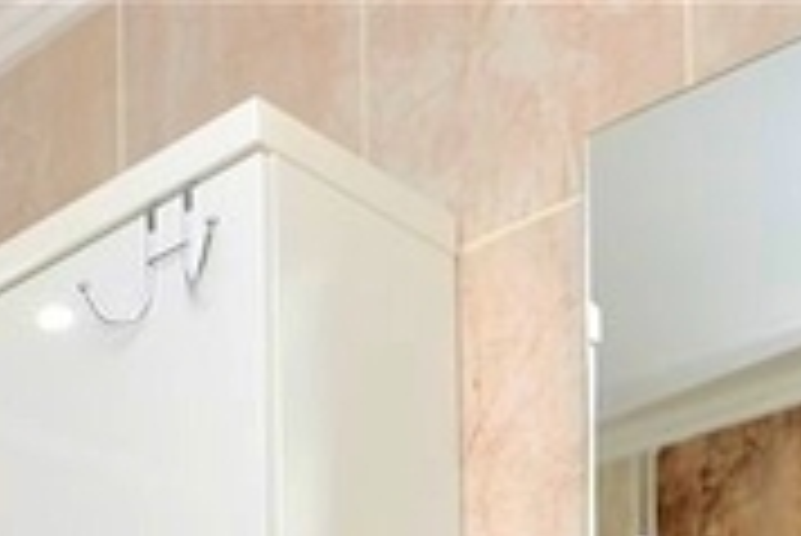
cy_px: 1077
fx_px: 1626
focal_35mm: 73
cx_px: -200
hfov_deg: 24.6
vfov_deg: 15.1
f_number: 4.5
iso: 125
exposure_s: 1/60
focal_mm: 12
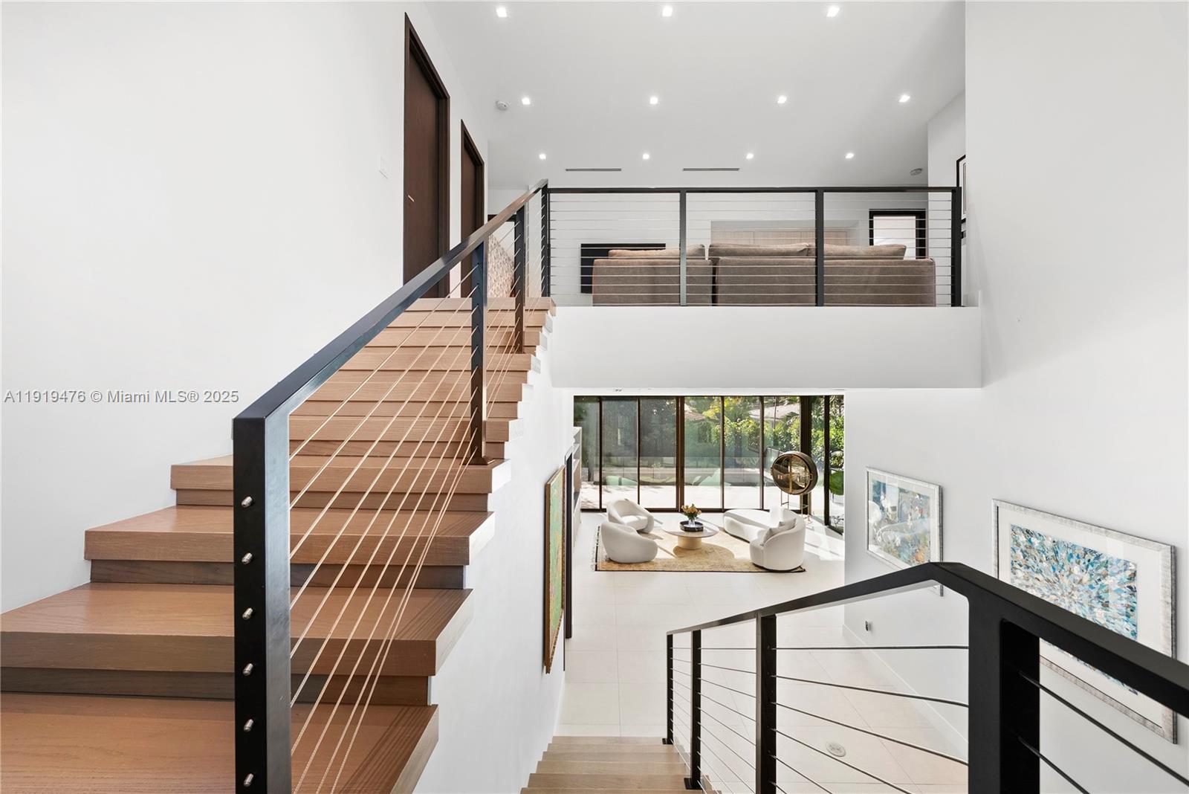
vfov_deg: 90.1
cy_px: 397
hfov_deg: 112.6
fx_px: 396
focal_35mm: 12
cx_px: 594
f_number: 8
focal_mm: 12
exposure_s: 1/25
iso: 400
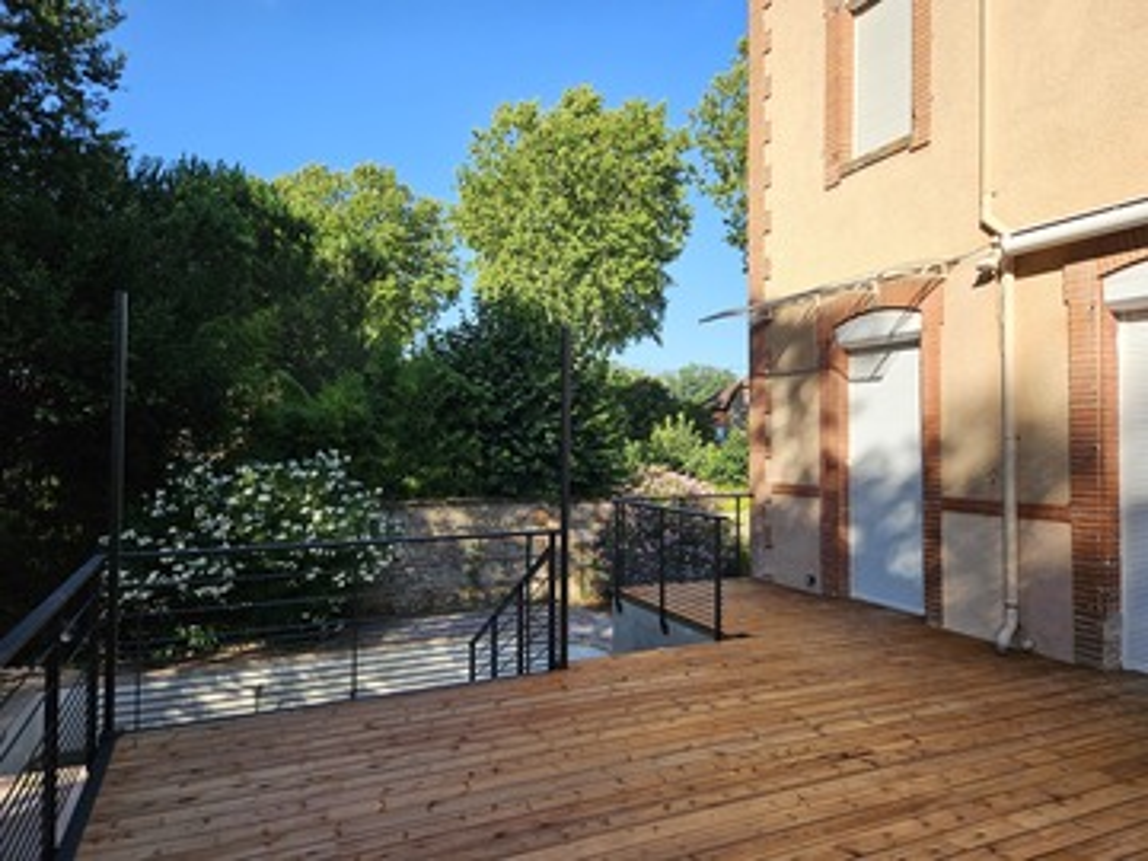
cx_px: 574
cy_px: 430
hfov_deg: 73.9
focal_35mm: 23
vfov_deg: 58.9
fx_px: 763
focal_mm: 5.4
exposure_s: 1/960
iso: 25
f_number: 1.8
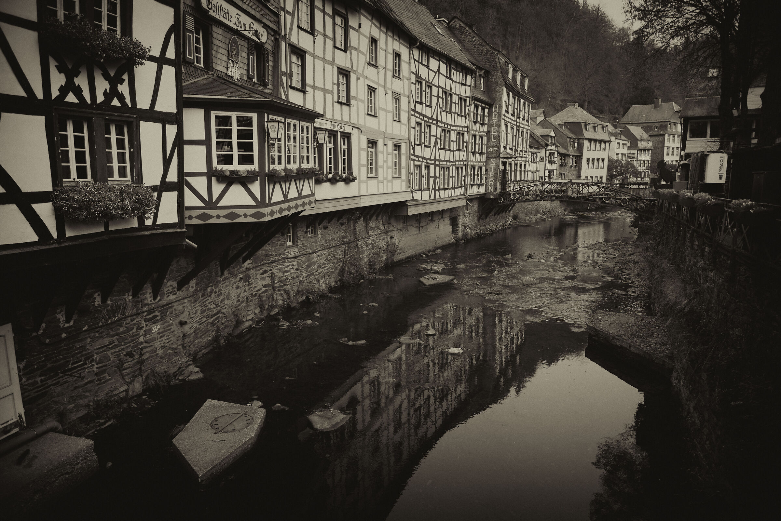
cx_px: 390
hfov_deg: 73.7
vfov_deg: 53.2
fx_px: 521
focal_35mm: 24
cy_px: 260
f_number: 4
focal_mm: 24
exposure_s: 1/60
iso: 100
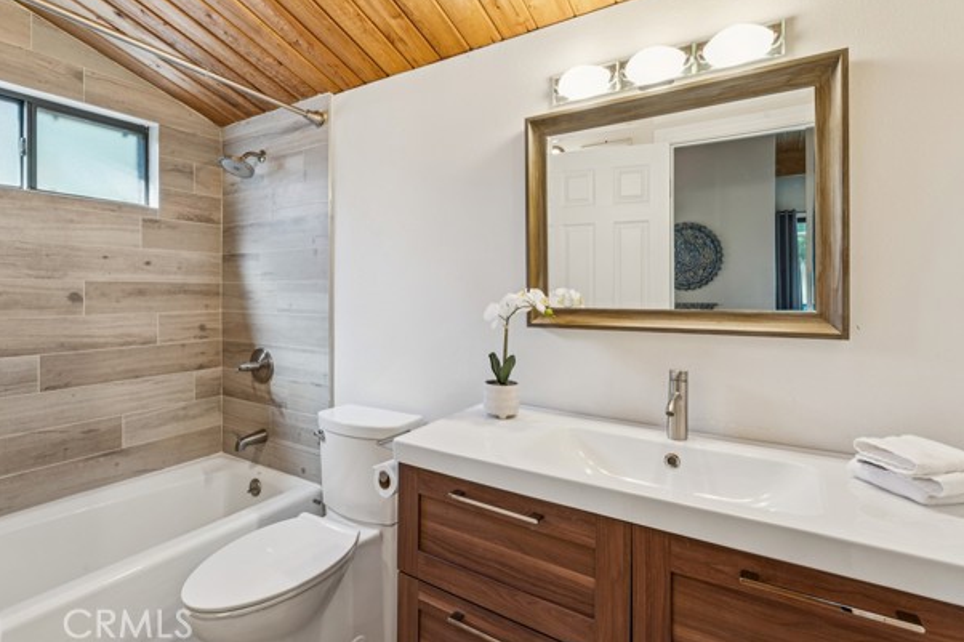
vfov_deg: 68.7
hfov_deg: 91.5
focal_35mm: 18
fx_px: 469
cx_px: 482
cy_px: 306
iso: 100
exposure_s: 1/2
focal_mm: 16.5
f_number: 13
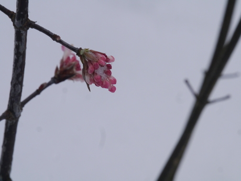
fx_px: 1685
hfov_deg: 8.2
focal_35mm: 242
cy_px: 90
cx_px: 120
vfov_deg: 6.1
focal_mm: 121
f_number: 11
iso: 1000
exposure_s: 1/250
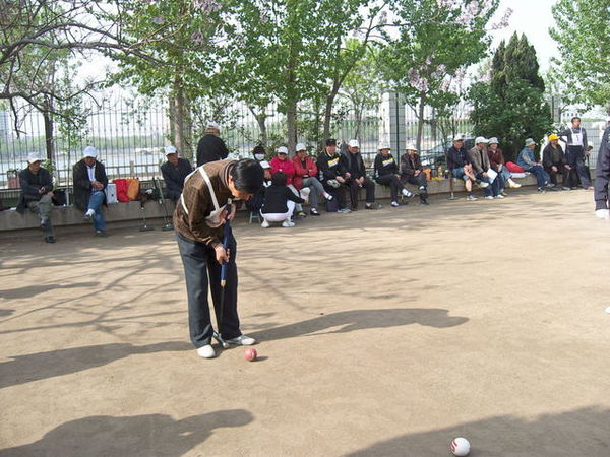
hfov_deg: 54.0
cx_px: 305
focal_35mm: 34
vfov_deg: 41.8
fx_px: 599
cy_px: 228
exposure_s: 1/500
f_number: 2.8
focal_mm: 7.3
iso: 100
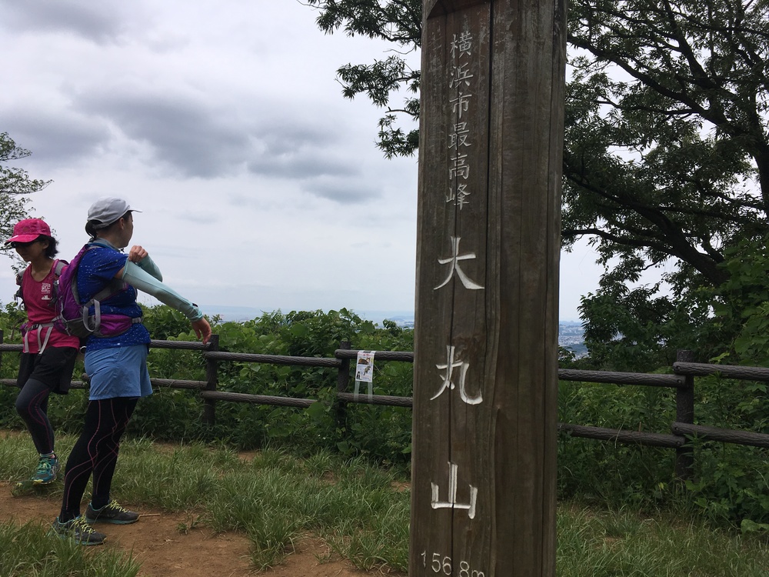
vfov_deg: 48.2
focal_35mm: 29
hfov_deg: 61.7
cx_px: 384
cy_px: 288
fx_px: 644
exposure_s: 1/2747
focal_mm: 4.15
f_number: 2.2
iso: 25
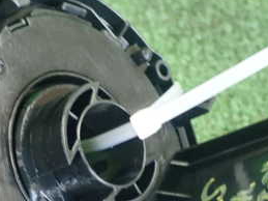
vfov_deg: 11.1
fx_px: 1021
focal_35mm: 132
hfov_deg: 14.9
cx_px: 92
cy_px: 185
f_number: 3.5
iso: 800
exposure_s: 1/13
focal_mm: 10.29
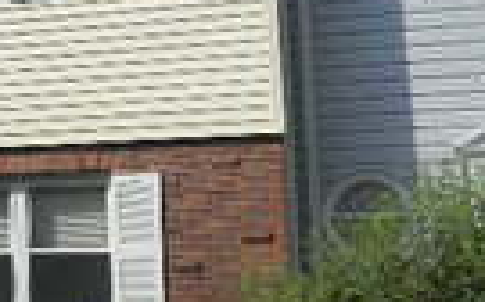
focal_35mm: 98
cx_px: -115
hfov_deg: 19.8
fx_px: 1294
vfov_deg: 13.3
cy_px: 126
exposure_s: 1/205
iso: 80
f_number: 7.4
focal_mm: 6.4
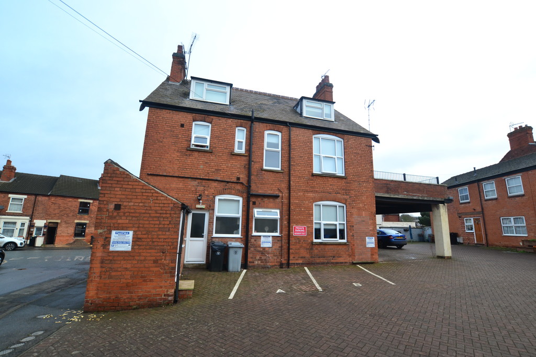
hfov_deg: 100.4
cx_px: 268
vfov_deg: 77.3
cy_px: 178
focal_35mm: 15
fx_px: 223
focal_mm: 10
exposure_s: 1/125
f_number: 8
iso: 400
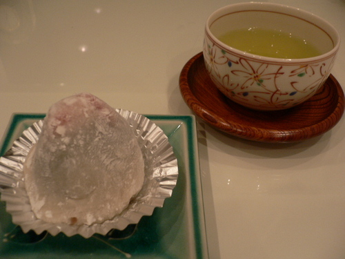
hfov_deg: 52.6
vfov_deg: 40.7
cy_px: 130
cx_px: 172
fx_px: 349
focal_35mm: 35
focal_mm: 5.8
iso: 100
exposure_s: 1/8
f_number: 2.8
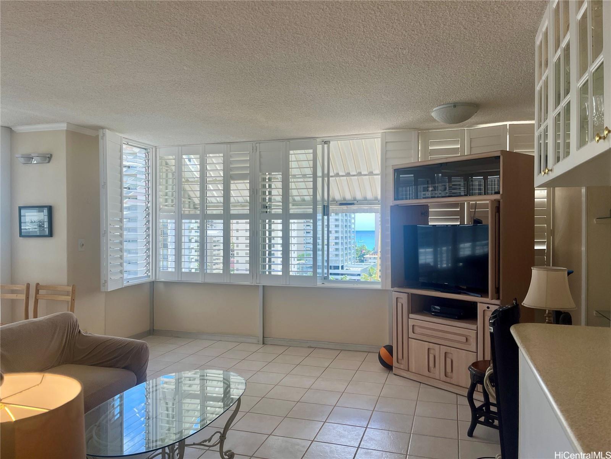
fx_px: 459
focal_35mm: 26
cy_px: 230
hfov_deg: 67.3
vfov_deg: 53.1
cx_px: 306
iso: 50
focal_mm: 5.1
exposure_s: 1/404
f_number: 1.6
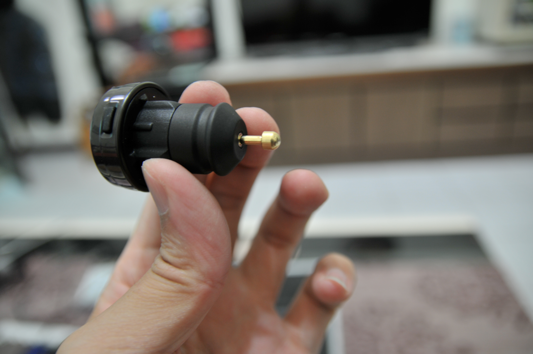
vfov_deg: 47.8
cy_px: 177
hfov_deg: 67.4
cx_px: 266
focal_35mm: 27
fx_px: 399
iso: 200
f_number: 2.8
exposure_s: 1/15
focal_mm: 18
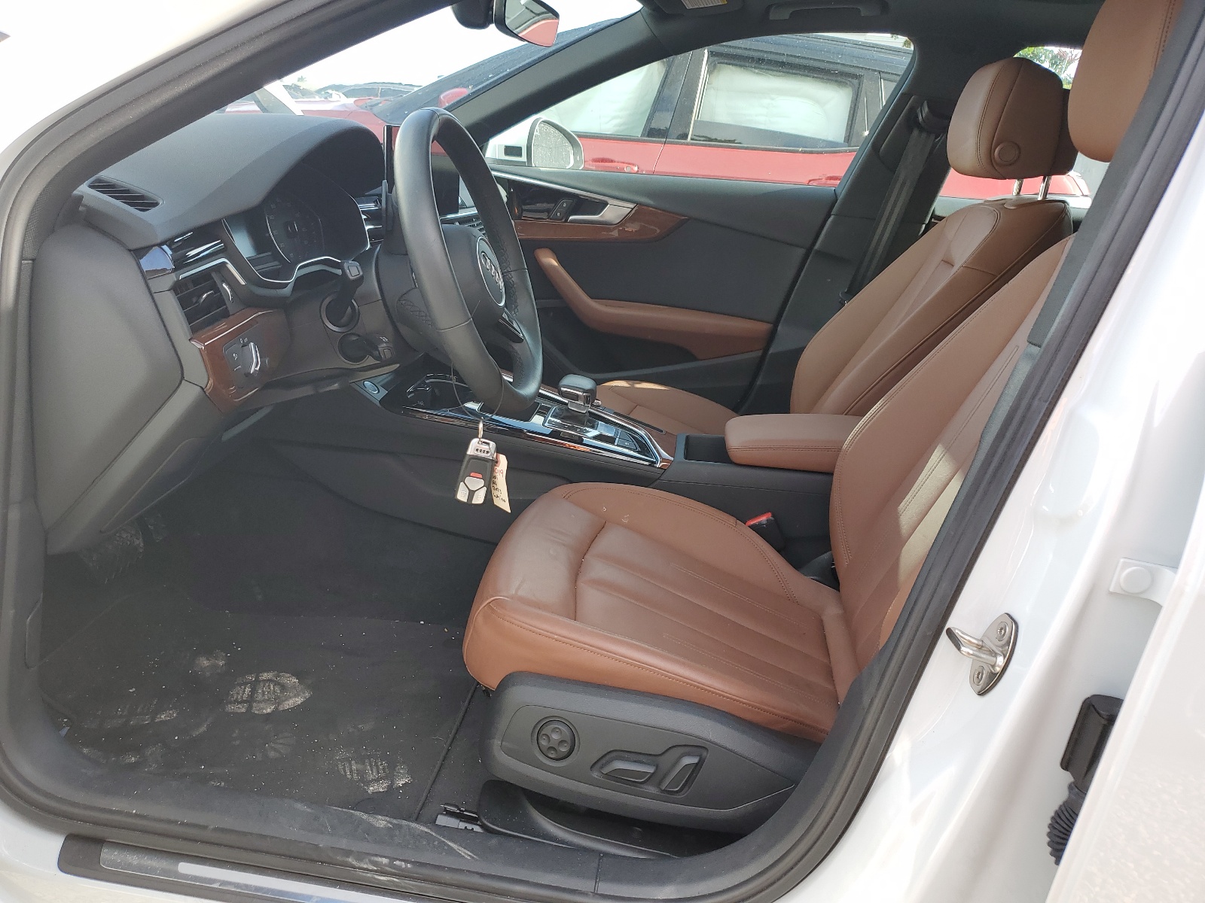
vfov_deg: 53.1
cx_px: 602
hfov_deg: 67.3
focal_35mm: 26
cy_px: 452
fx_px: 905
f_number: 1.5
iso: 50
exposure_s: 1/303
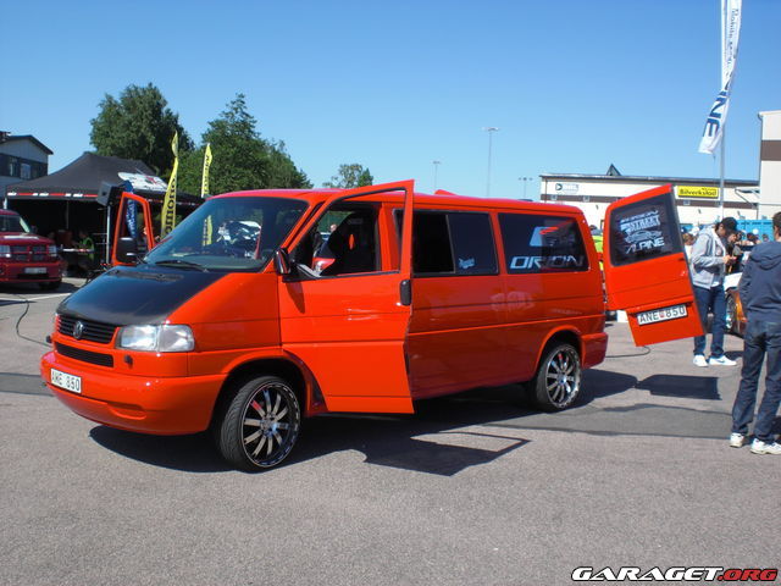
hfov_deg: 49.0
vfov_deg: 37.7
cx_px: 390
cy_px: 293
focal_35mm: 38
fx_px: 857
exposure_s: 1/320
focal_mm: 6.3
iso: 64
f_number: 5.6
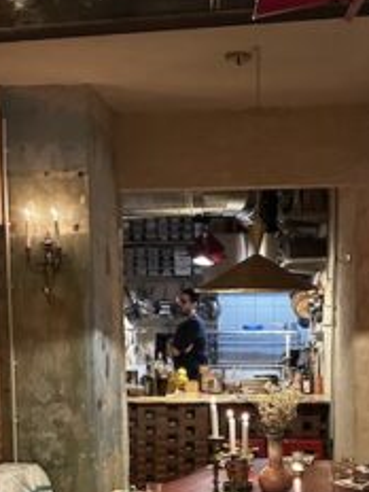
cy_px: 433
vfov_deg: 30.0
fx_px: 881
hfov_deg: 23.5
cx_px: 250
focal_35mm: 62
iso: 800
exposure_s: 1/33
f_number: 1.78
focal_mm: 6.86
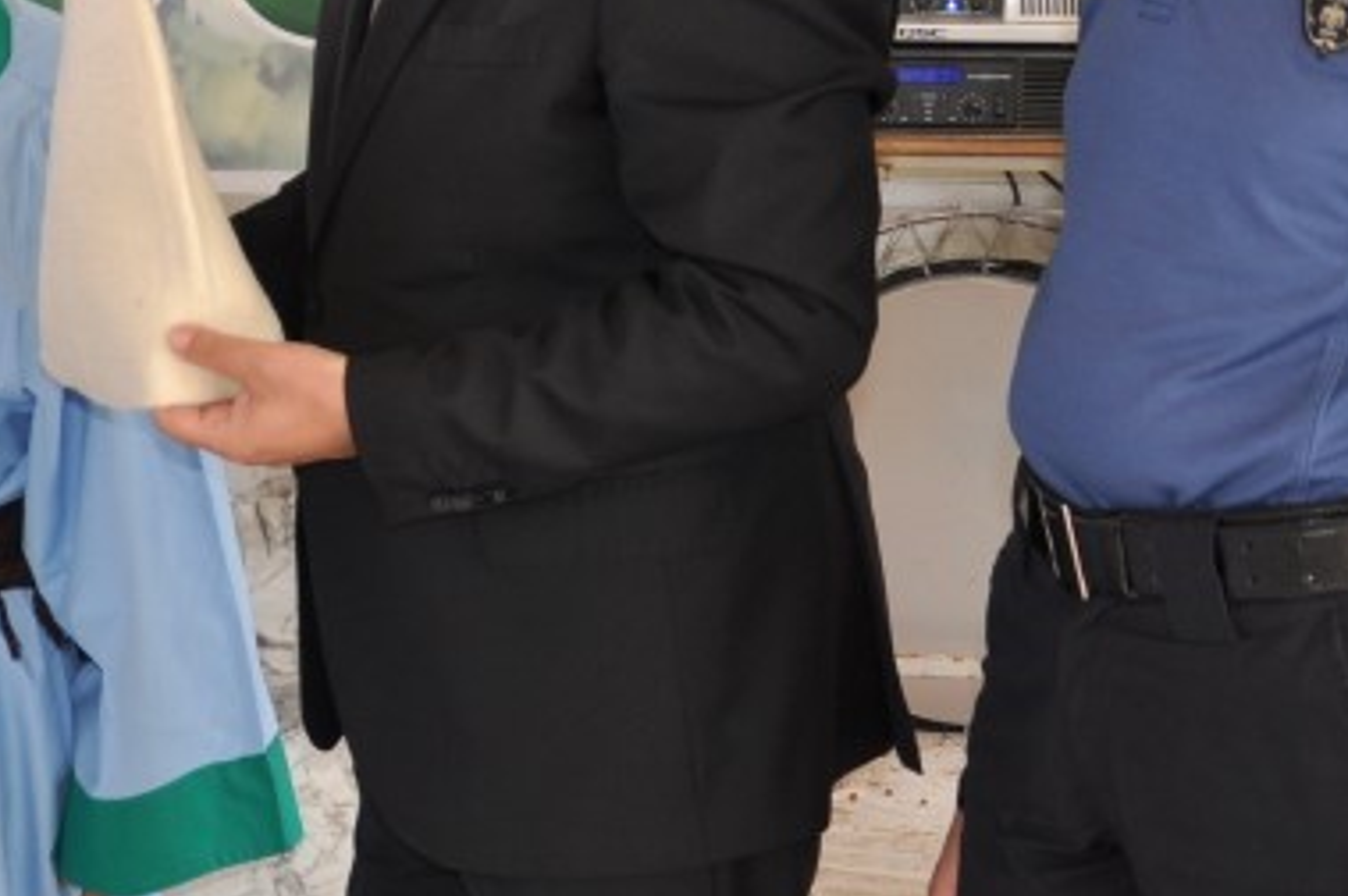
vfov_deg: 10.7
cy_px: 366
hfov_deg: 15.6
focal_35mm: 128
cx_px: -135
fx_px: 4789
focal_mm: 28
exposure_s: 1/200
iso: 220
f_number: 4
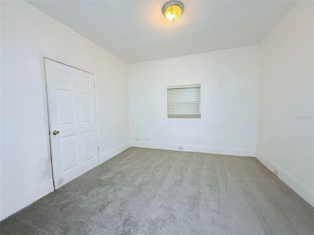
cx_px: 157
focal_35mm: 14
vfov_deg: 85.7
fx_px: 127
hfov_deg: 102.1
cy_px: 118
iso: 640
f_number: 2.2
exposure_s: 1/60
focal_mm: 2.22
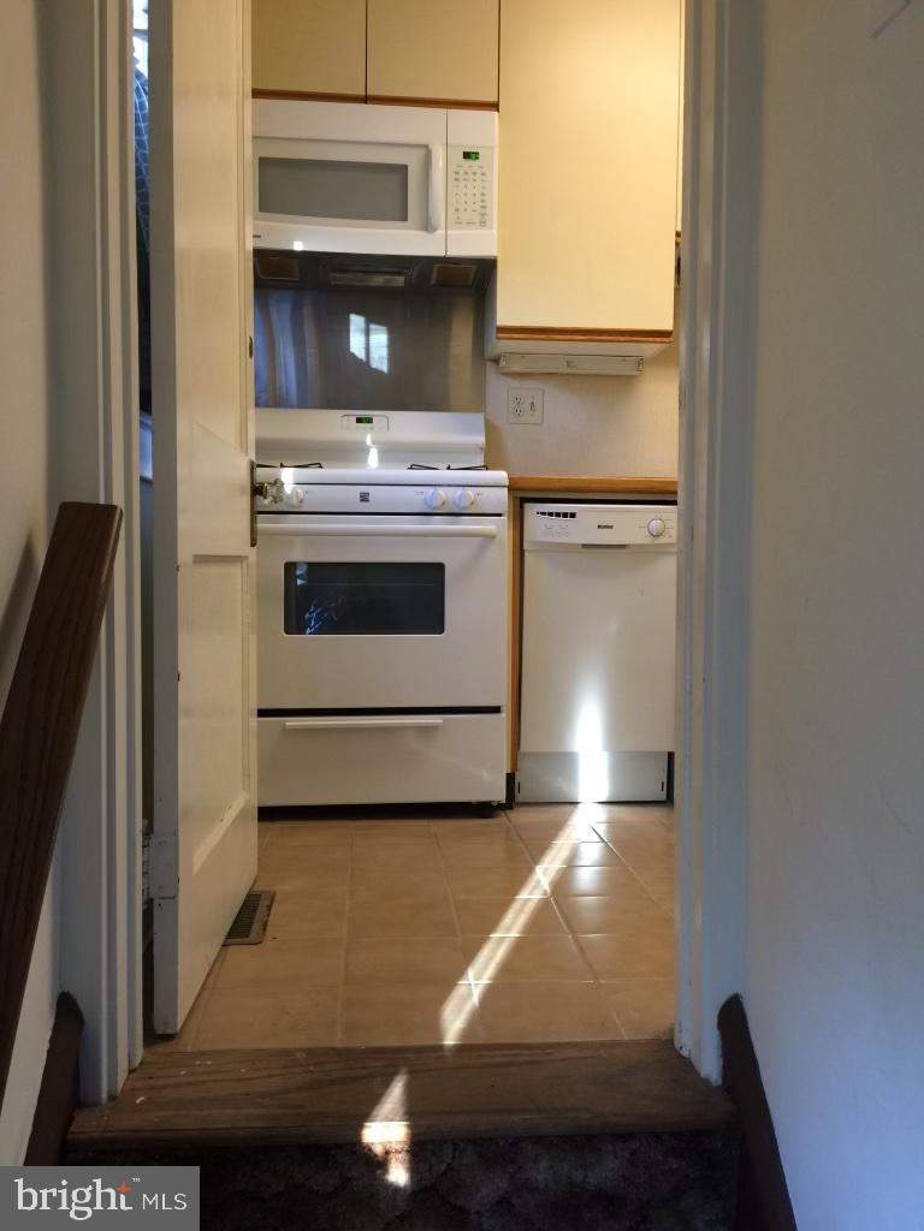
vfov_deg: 61.7
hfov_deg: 48.2
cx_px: 462
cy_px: 616
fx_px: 1032
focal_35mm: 29
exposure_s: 1/15
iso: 64
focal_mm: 4.15
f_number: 2.2
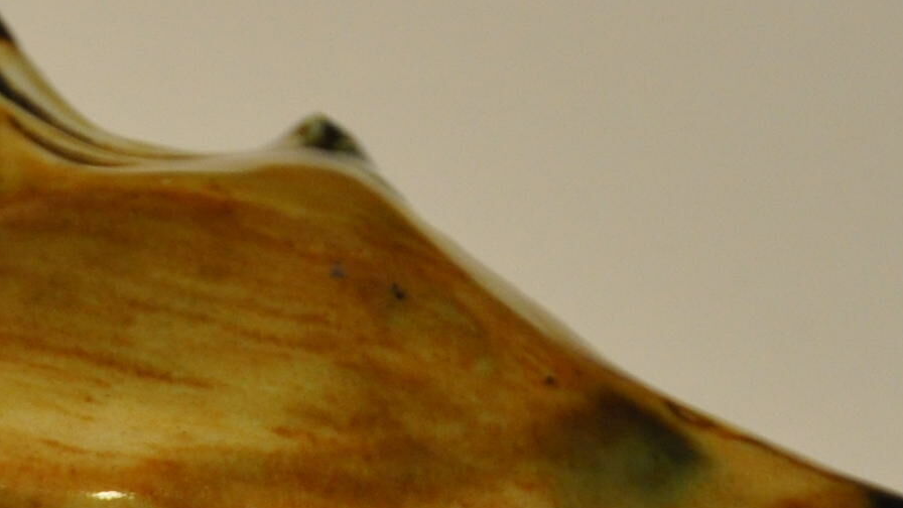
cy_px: 898
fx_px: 7016
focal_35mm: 293
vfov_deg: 4.1
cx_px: -57
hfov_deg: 7.3
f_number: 5
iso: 800
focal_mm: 52
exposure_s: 1/50
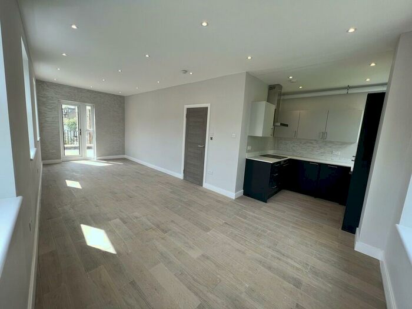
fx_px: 155
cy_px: 154
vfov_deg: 89.9
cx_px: 206
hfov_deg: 106.2
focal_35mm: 13
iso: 32
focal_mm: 1.57
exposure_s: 1/99
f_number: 1.8
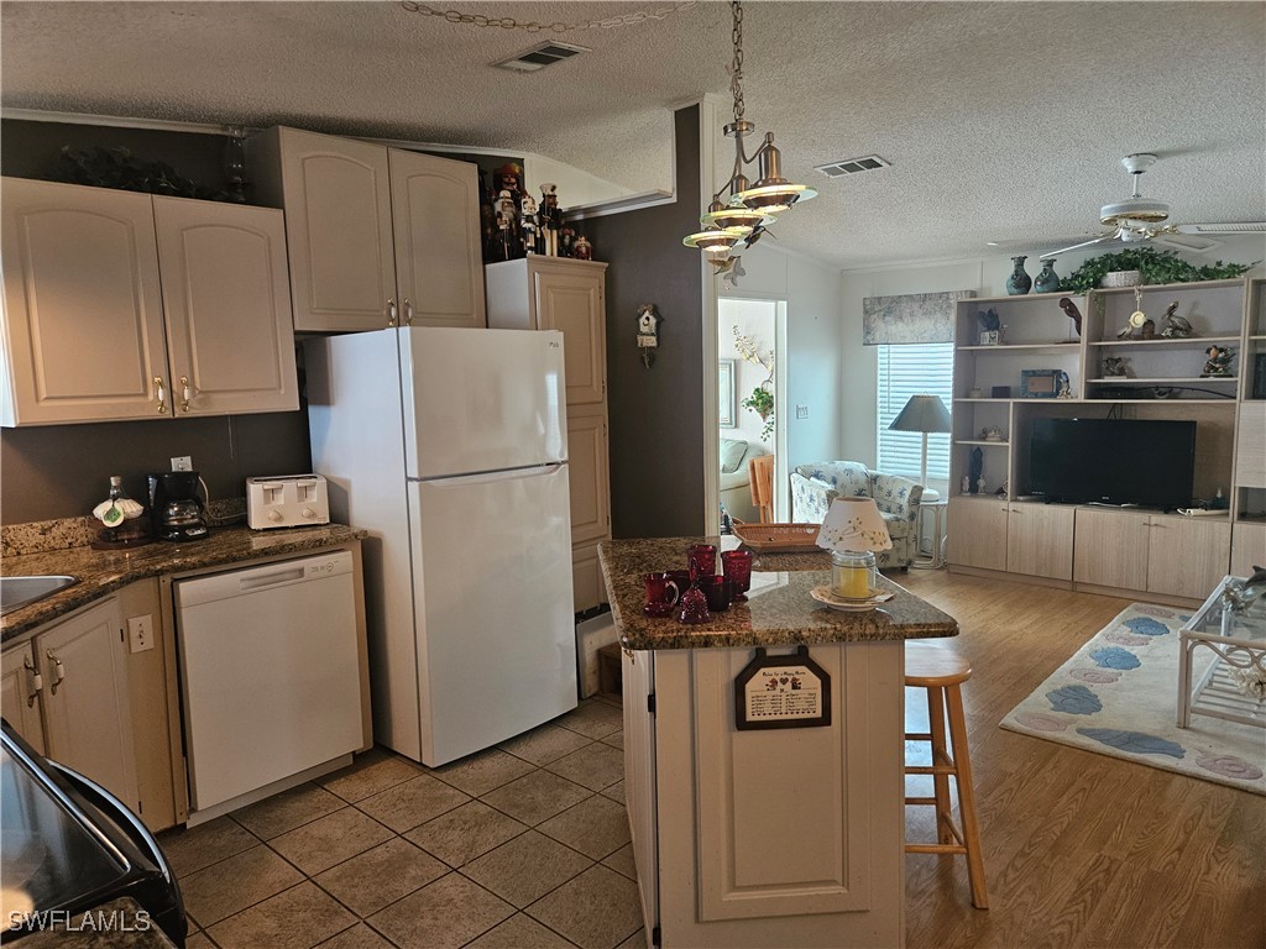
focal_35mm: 23
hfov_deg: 73.9
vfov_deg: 58.9
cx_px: 633
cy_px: 474
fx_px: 841
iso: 200
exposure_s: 1/120
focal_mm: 5.4
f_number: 1.8
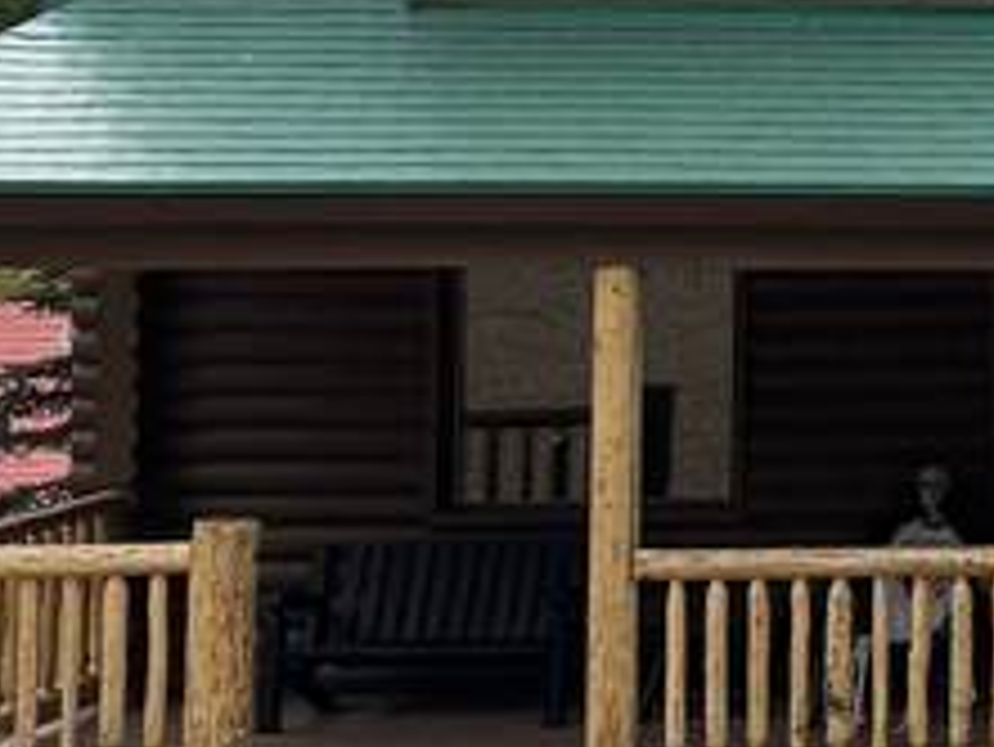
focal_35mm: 139
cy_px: -104
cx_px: 2771
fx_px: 3994
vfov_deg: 10.5
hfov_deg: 10.8
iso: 80
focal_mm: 6.76
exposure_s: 1/3413
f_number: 1.78
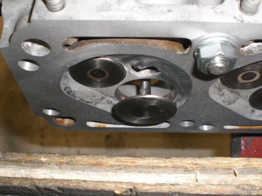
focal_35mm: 44
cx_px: 134
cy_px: 91
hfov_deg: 42.9
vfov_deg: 32.9
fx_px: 333
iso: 50
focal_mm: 6.3
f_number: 3.1
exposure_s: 1/60
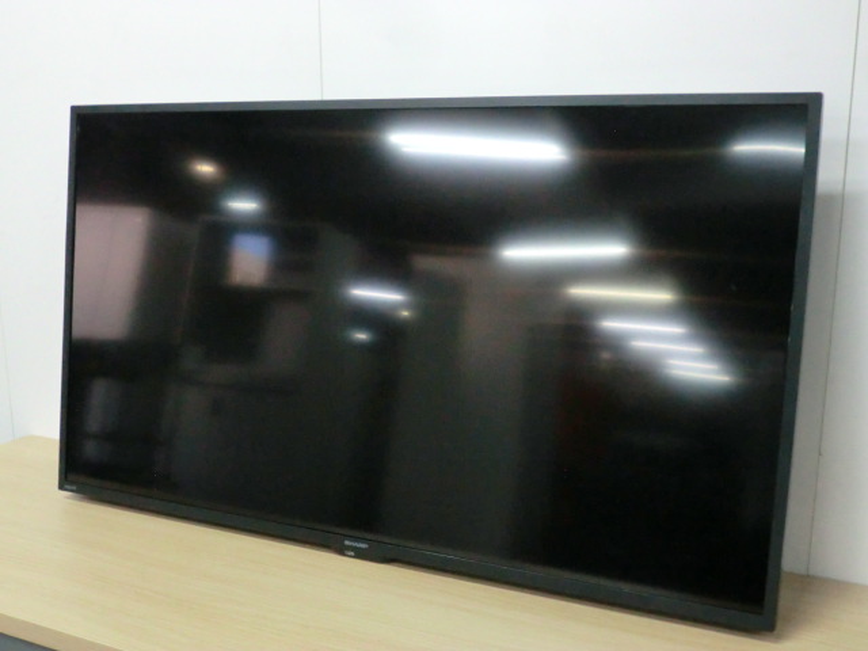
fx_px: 953
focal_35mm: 38
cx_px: 434
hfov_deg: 49.0
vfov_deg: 37.7
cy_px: 326
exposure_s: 1/60
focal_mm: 6.9
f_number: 3.9
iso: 640
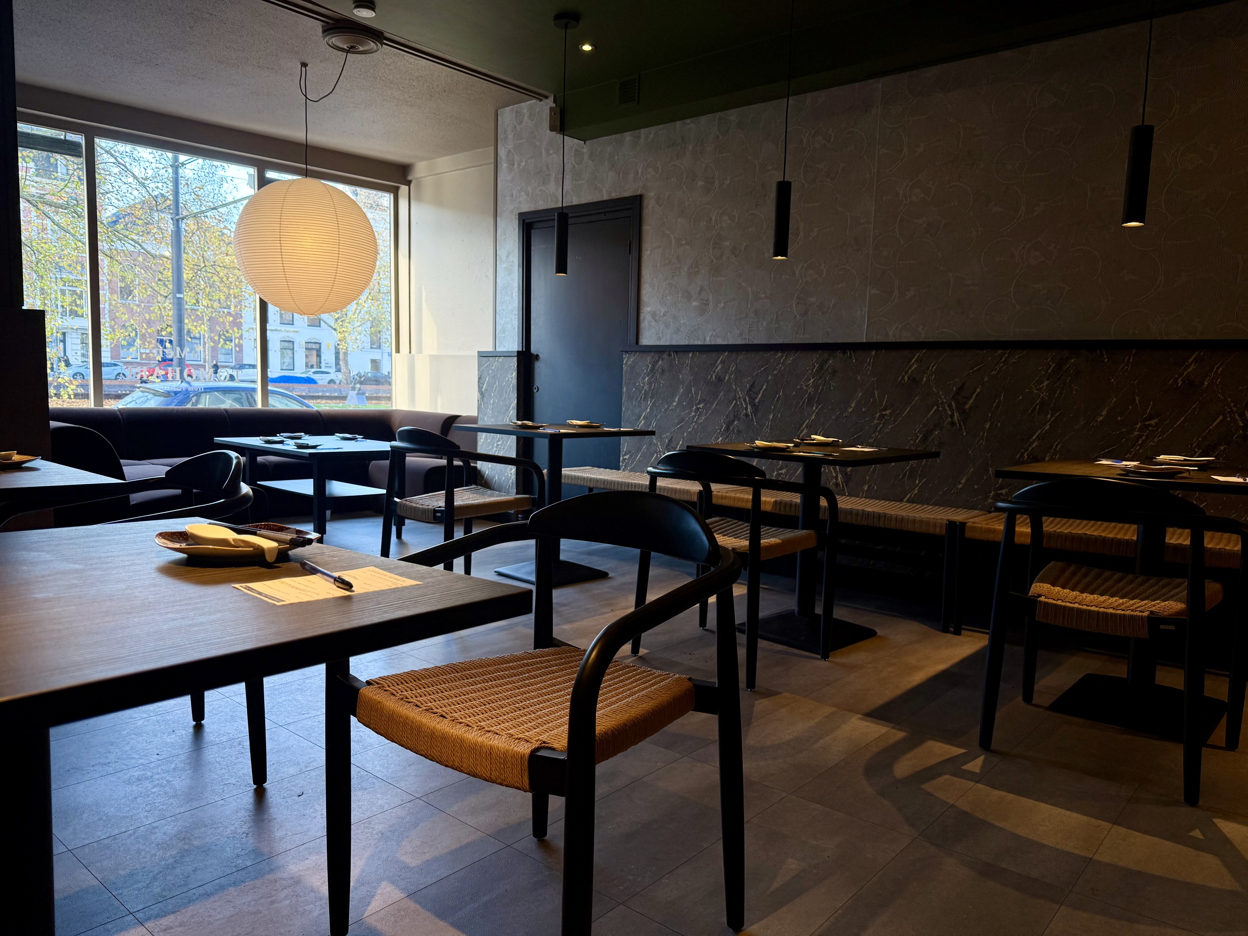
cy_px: 468
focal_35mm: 24
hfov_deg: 71.6
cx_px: 624
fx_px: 865
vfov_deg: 56.8
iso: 64
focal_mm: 6.76
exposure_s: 1/100
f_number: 1.78
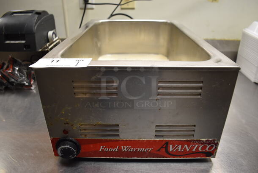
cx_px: 129
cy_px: 86
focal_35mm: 27
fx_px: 194
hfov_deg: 67.3
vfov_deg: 48.0
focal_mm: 18
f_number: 3.5
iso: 1100
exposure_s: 1/125
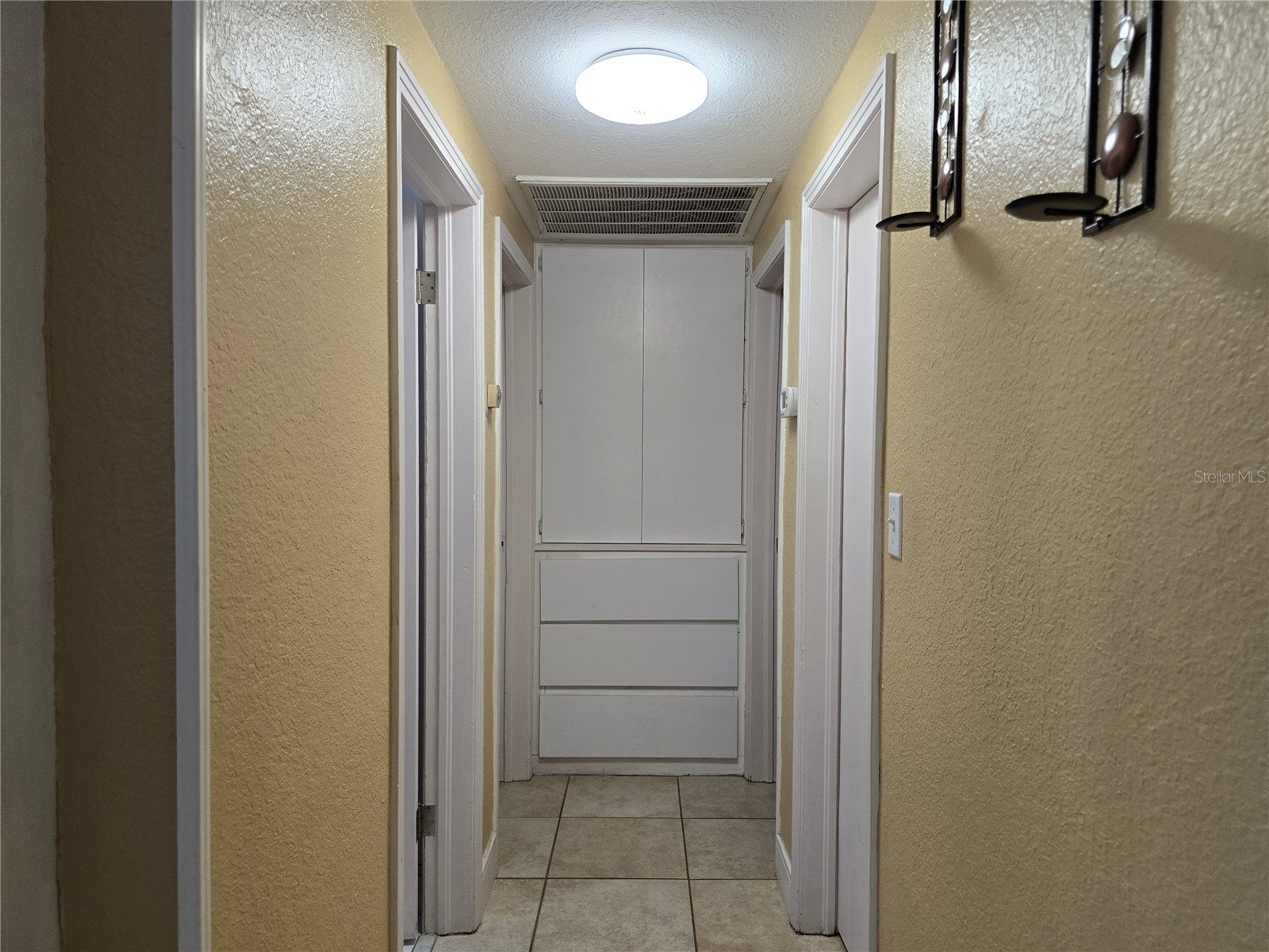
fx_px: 843
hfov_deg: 73.9
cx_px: 634
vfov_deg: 58.9
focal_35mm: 23
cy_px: 476
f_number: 1.7
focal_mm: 6.3
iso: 160
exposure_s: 1/120
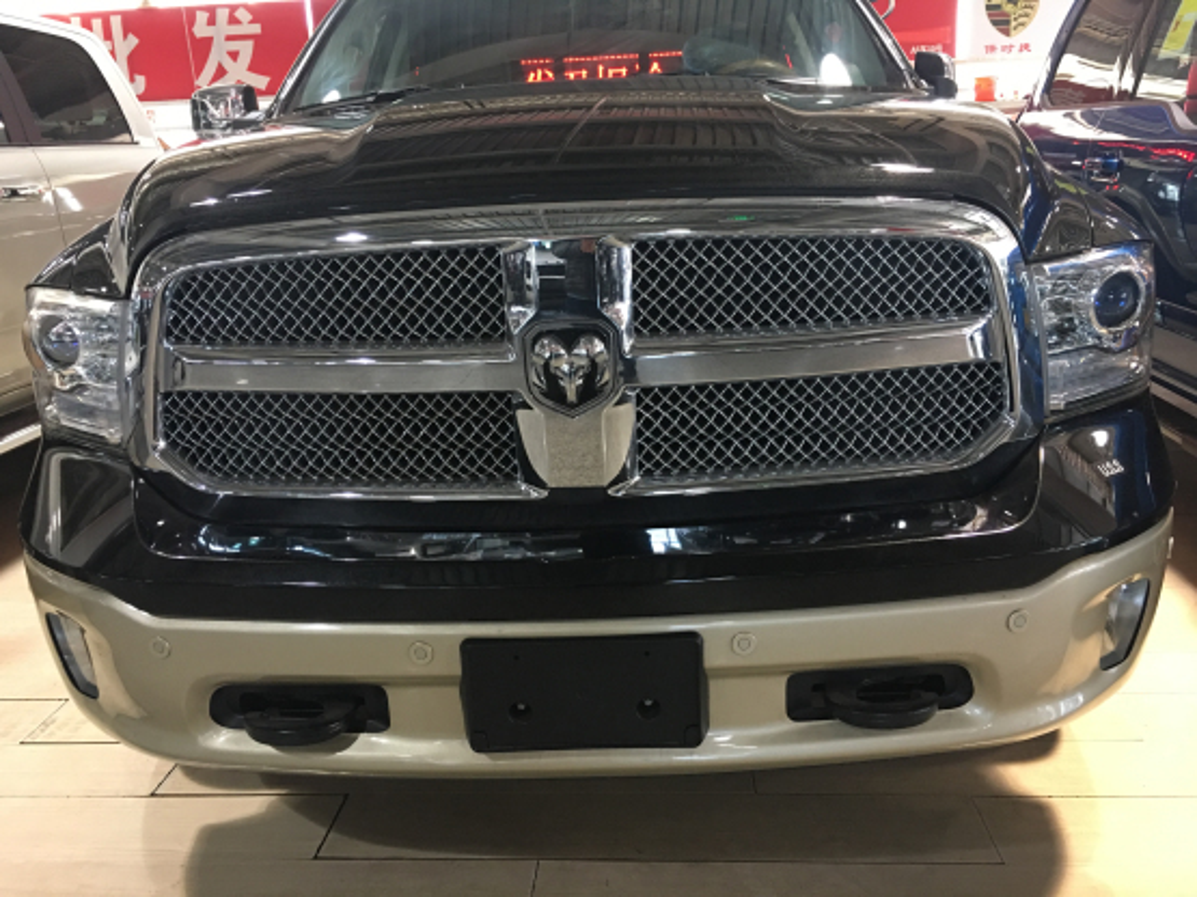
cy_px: 448
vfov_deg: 48.2
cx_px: 598
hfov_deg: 61.7
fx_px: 1003
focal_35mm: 29
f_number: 2.2
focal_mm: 4.15
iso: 125
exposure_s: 1/17
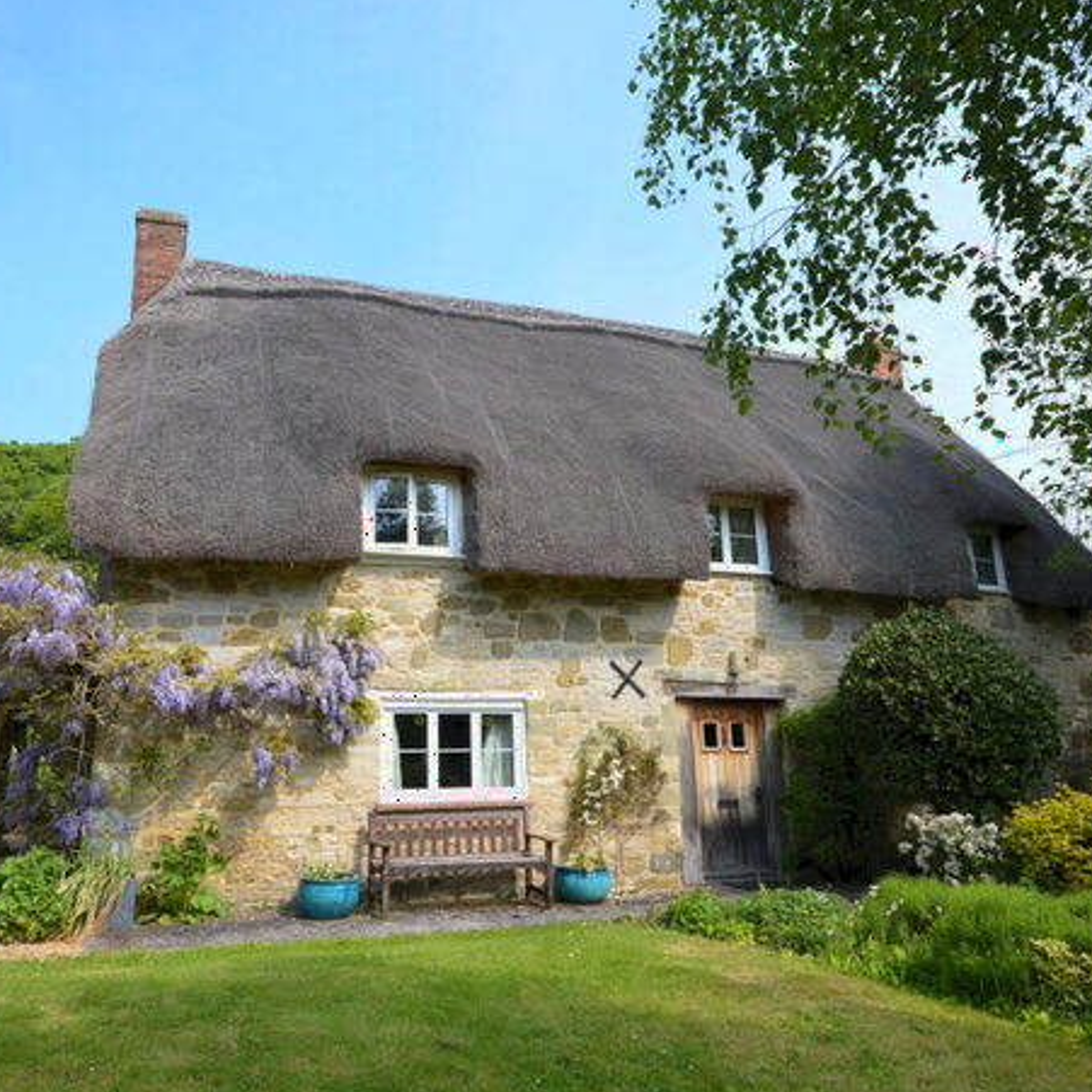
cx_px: 465
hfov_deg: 61.3
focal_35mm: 26
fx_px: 916
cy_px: 551
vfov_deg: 61.6
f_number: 8
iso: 200
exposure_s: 1/250
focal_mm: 13
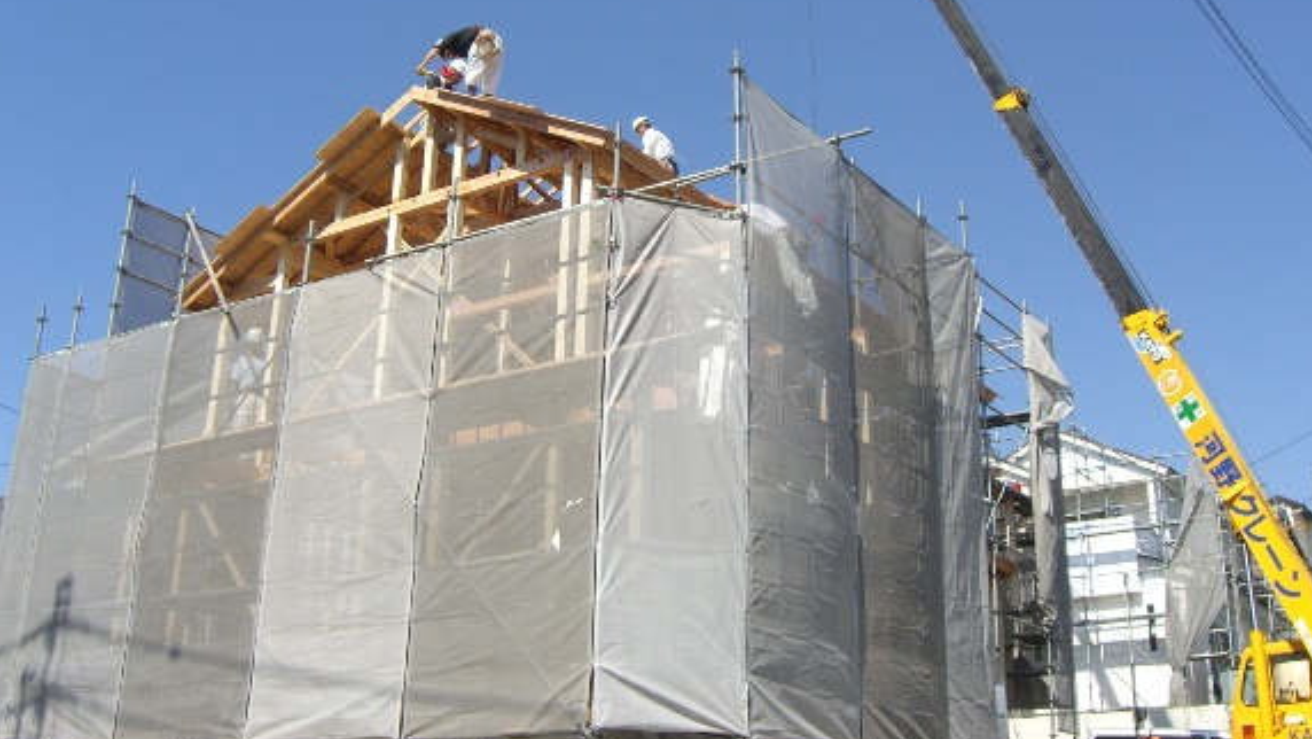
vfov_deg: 28.3
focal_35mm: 42
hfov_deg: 48.3
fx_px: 1461
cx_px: 663
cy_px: 281
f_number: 4
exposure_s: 1/640
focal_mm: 7.9
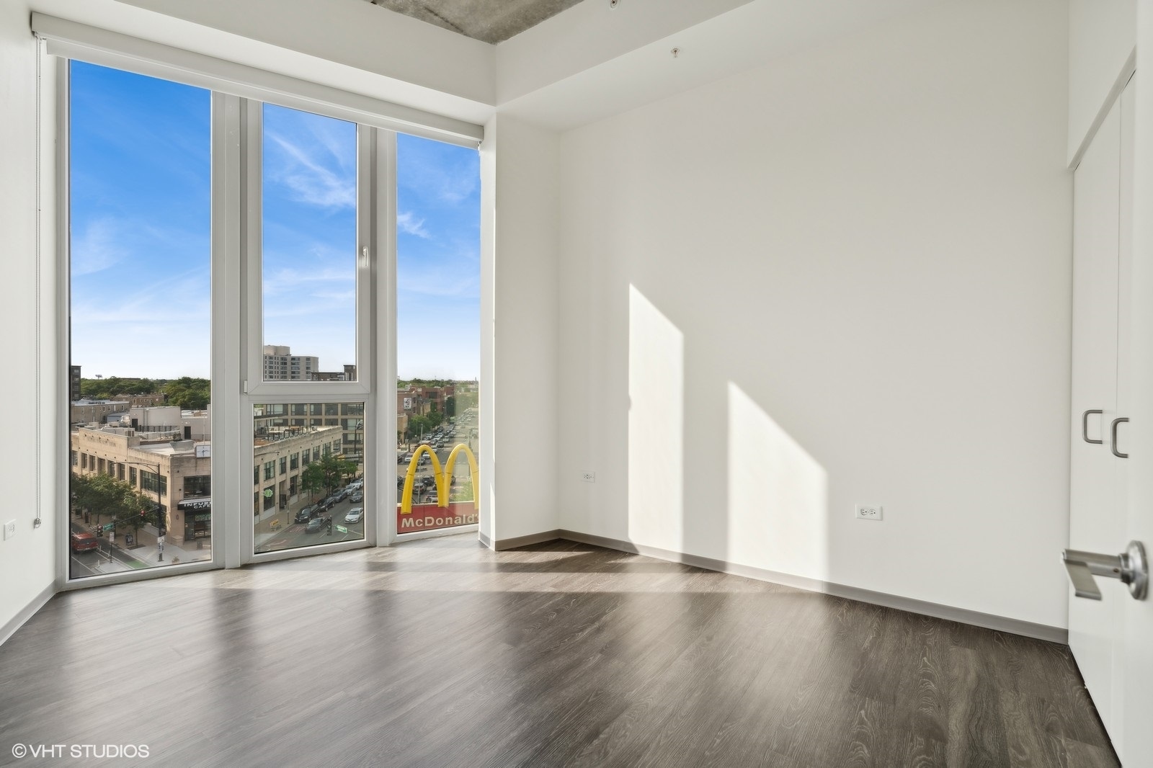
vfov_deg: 73.7
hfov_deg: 96.7
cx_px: 576
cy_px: 384
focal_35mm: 16
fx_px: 512
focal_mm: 16
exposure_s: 1/200
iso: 320
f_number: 8
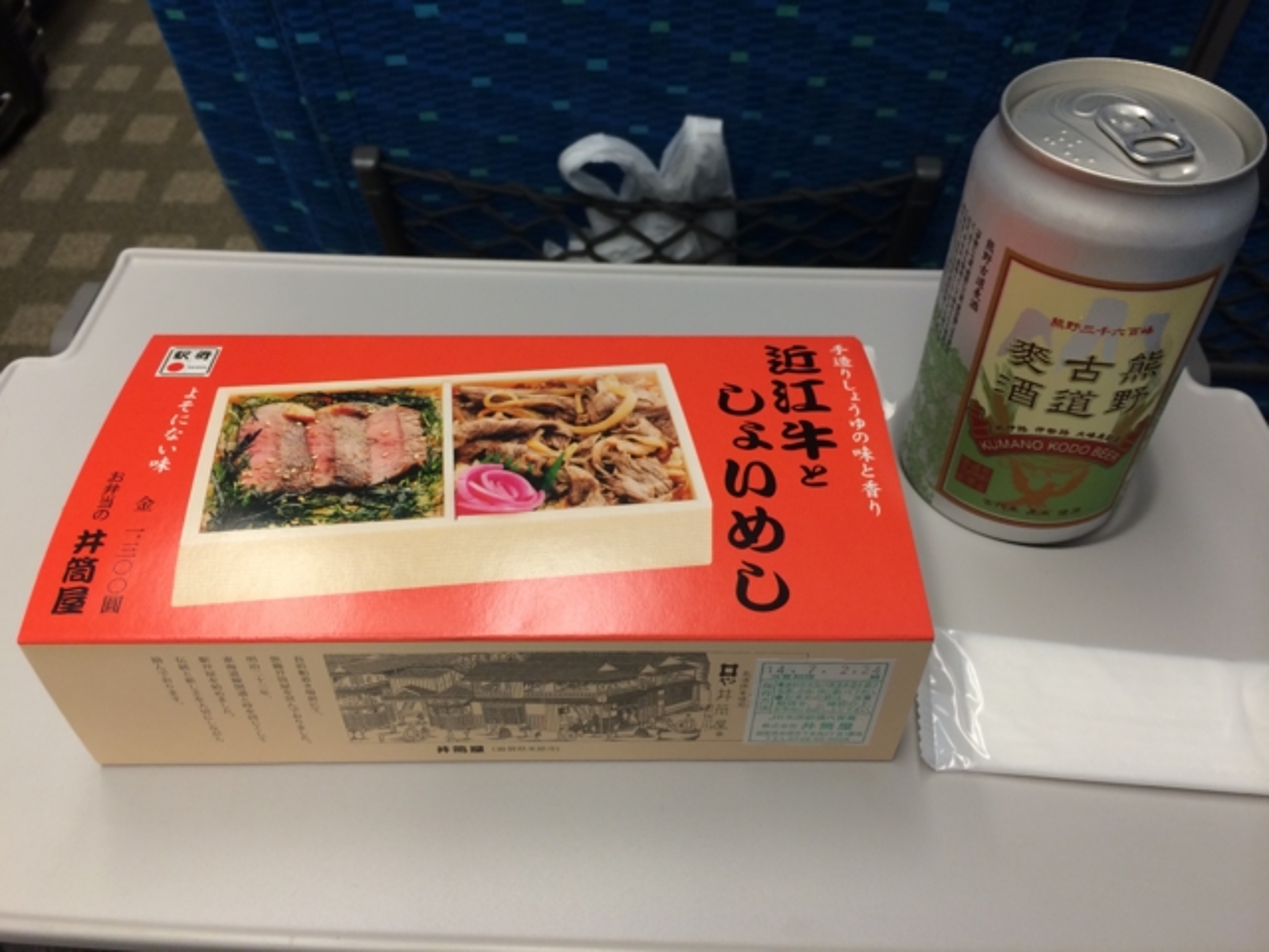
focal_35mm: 30
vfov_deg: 46.8
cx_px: 634
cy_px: 476
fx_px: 1100
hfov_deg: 60.0
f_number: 2.2
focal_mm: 4.12
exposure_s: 1/30
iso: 50
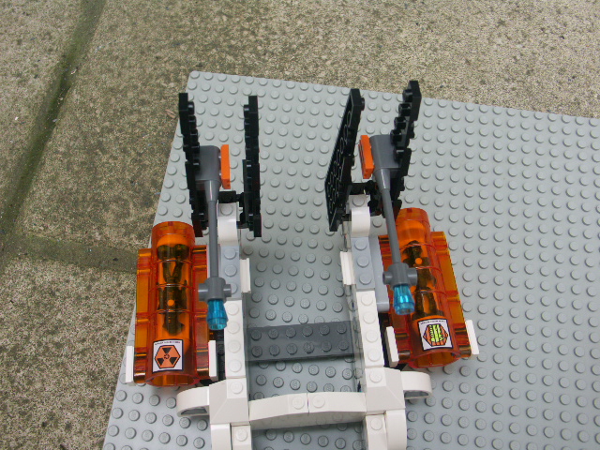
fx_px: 572
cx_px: 300
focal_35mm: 33
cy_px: 225
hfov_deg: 55.4
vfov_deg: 42.9
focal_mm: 8.57
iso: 64
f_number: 4.5
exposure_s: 1/100
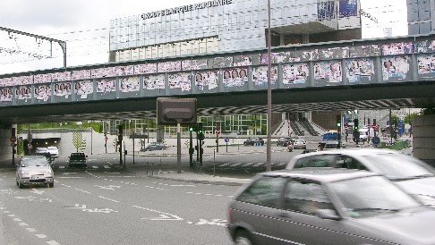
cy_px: 104
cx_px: 196
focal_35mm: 46
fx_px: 531
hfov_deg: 44.5
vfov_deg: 26.0
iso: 50
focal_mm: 8.9
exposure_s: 1/69.9
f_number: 6.3
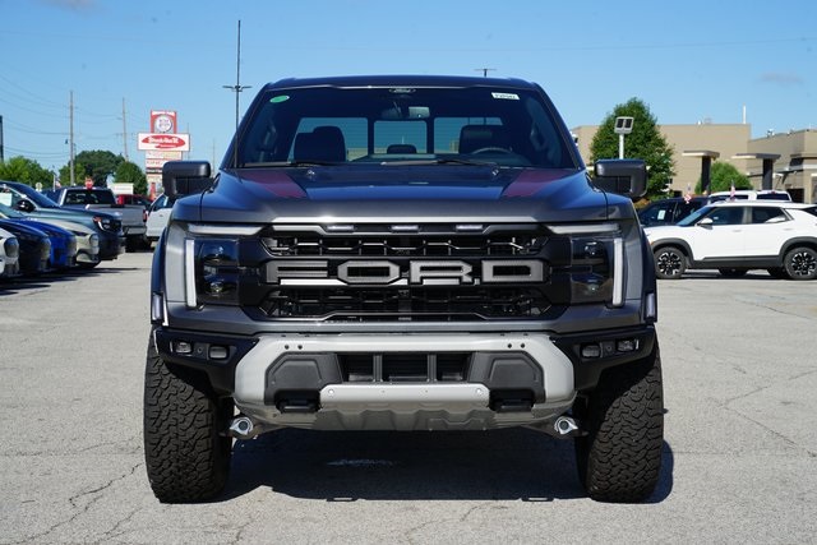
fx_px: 1589
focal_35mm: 70
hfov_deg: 28.8
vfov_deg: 19.5
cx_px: 408
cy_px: 272
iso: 100
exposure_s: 1/125
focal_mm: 70
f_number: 14
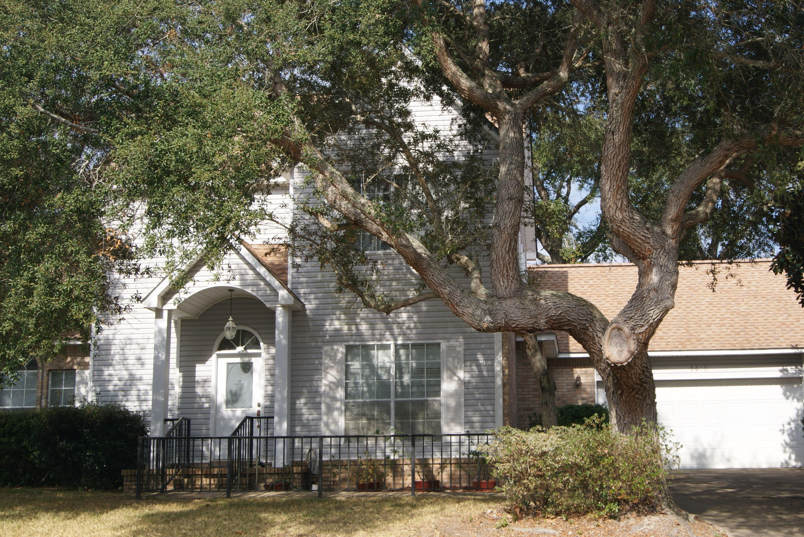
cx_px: 404
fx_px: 1028
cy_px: 272
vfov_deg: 29.3
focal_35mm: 46
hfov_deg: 42.7
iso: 100
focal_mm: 30
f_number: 13
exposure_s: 1/100
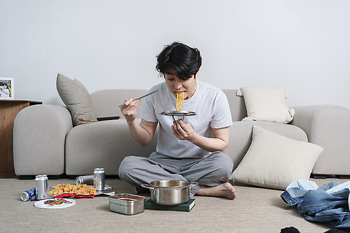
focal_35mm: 40
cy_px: 116
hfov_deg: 48.5
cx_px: 175
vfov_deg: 33.4
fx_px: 389
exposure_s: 1/125
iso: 200
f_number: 4
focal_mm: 40
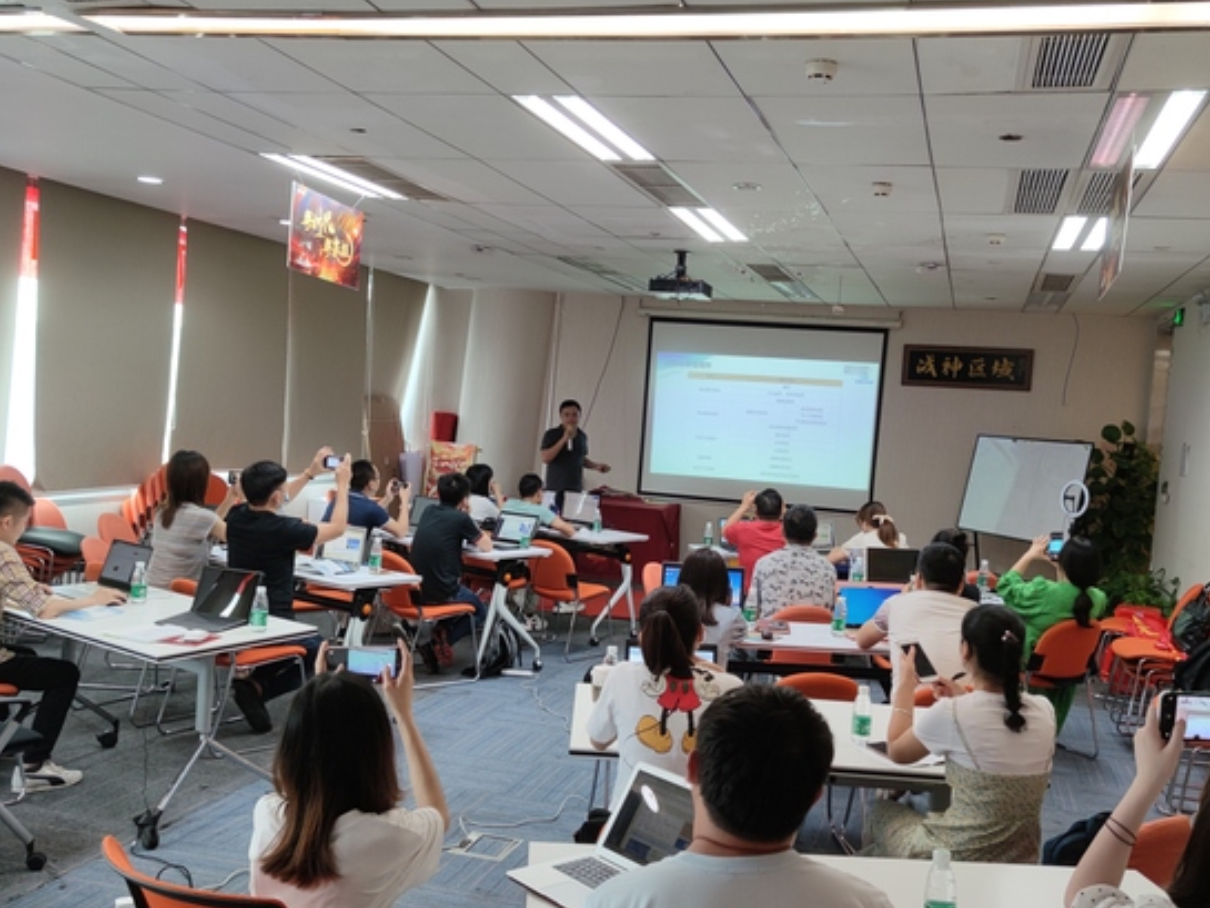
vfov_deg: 42.9
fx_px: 1154
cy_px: 494
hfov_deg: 55.3
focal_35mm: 33
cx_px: 642
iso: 100
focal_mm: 6.72
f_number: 1.69
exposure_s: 1/50
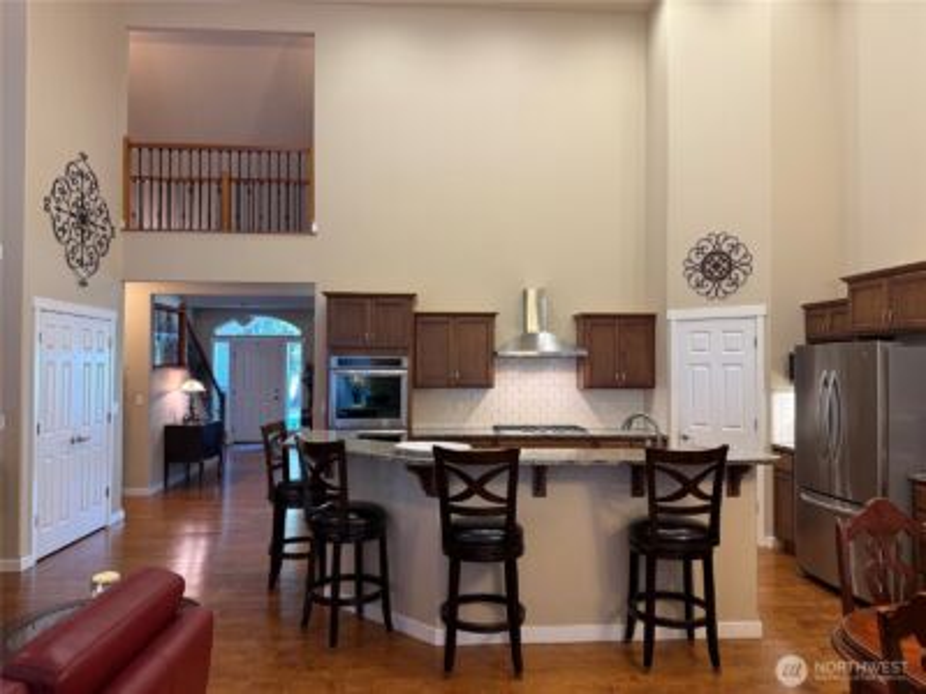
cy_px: 347
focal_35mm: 24
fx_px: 642
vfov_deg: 56.8
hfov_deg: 71.6
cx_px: 463
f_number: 1.78
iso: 250
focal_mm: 6.76
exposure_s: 1/60
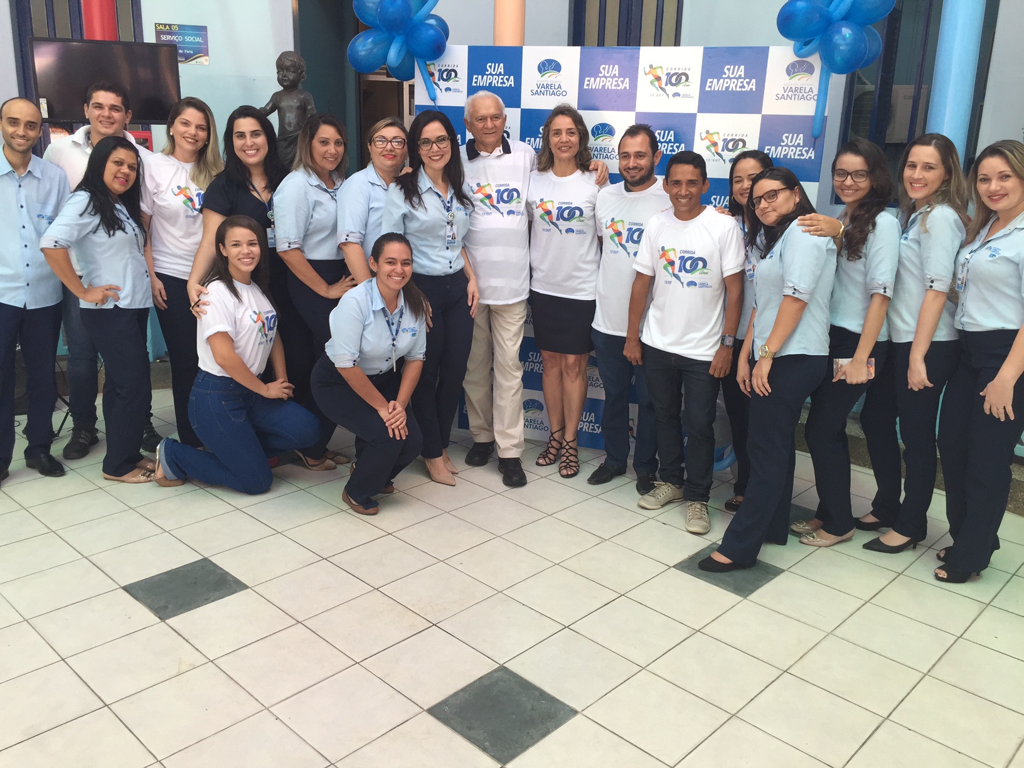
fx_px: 858
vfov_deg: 48.2
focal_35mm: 29
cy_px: 384
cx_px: 512
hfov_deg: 61.7
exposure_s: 1/120
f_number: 2.2
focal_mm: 4.15
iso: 50
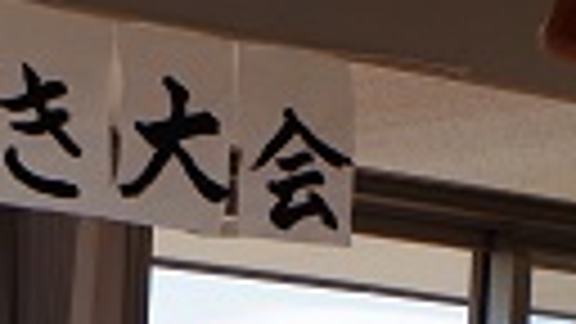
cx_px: -4
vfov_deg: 6.9
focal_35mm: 162
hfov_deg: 13.1
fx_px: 2474
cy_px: 864
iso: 200
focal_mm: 21.25
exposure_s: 1/320
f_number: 7.1
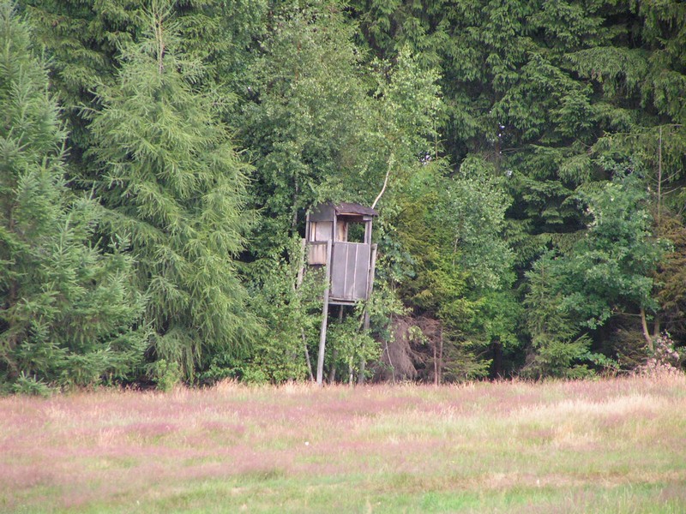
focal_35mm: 380
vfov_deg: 3.9
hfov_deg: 5.2
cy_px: 257
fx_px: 7531
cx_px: 343
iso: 200
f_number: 3.7
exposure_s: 1/320
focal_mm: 63
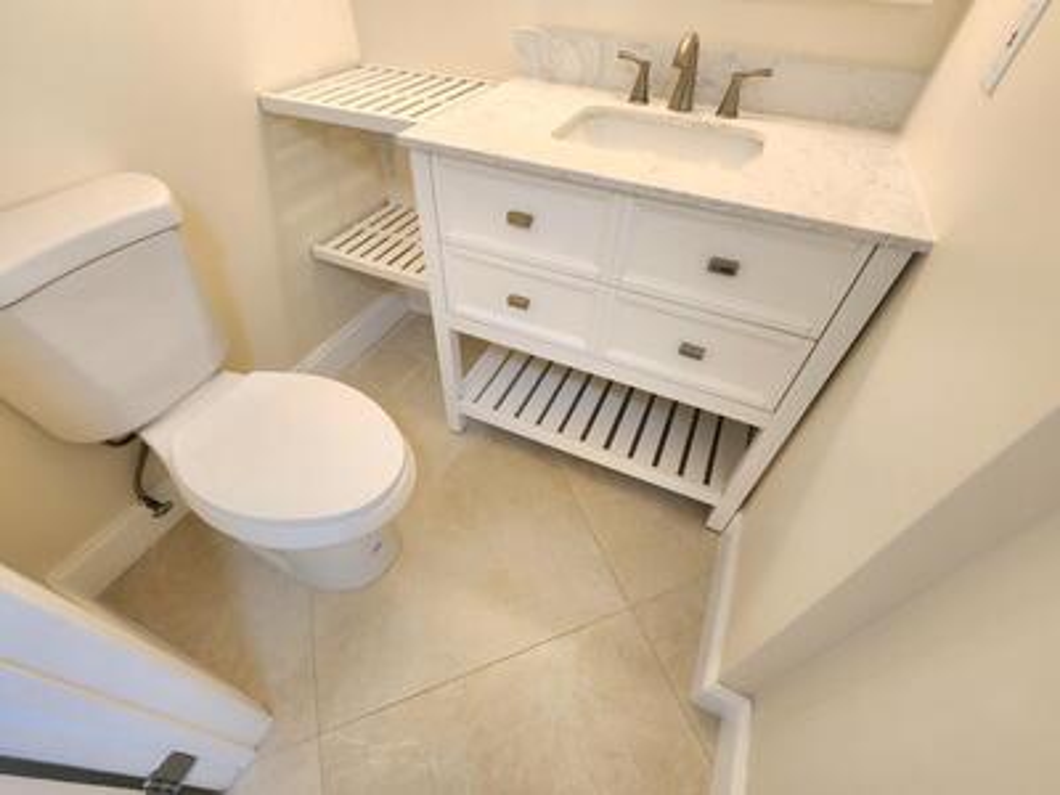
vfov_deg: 89.9
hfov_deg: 106.2
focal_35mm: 13
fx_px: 398
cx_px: 530
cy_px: 398
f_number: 2.2
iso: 125
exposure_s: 1/60.2
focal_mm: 2.2
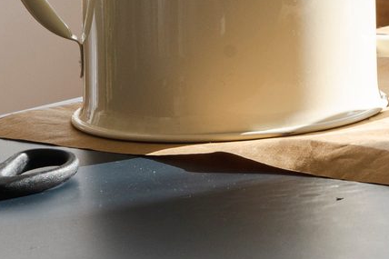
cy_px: -310
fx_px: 2679
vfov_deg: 5.4
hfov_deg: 7.7
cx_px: 926
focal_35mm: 248
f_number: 13
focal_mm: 50
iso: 250
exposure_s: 1/125
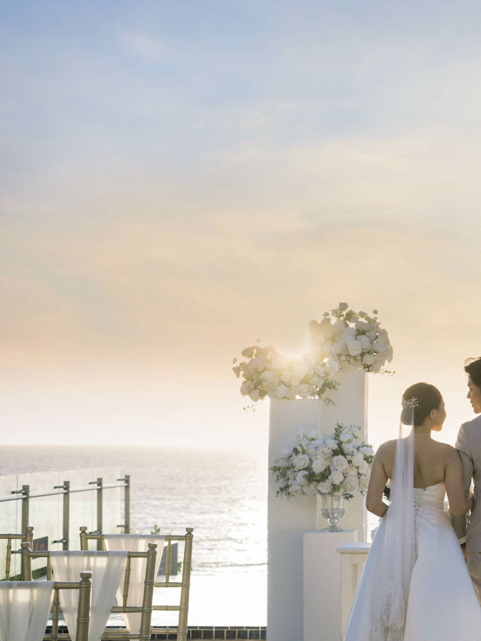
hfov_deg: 19.6
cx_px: 476
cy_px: 317
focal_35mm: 73
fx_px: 1353
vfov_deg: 26.7
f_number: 4.5
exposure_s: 1/125
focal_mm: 50
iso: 125
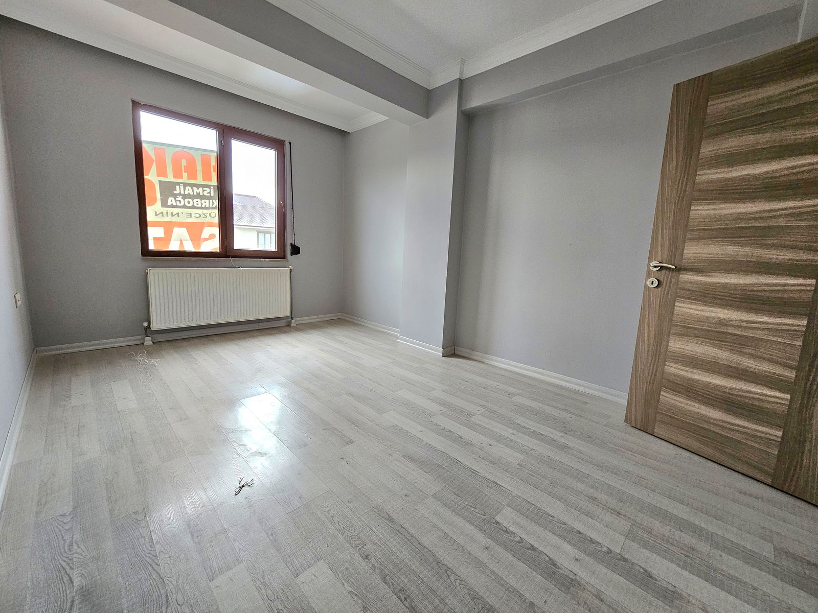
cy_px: 306
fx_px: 307
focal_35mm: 13
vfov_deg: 89.9
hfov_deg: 106.2
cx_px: 409
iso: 250
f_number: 2.2
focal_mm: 2.2
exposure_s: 1/50.3
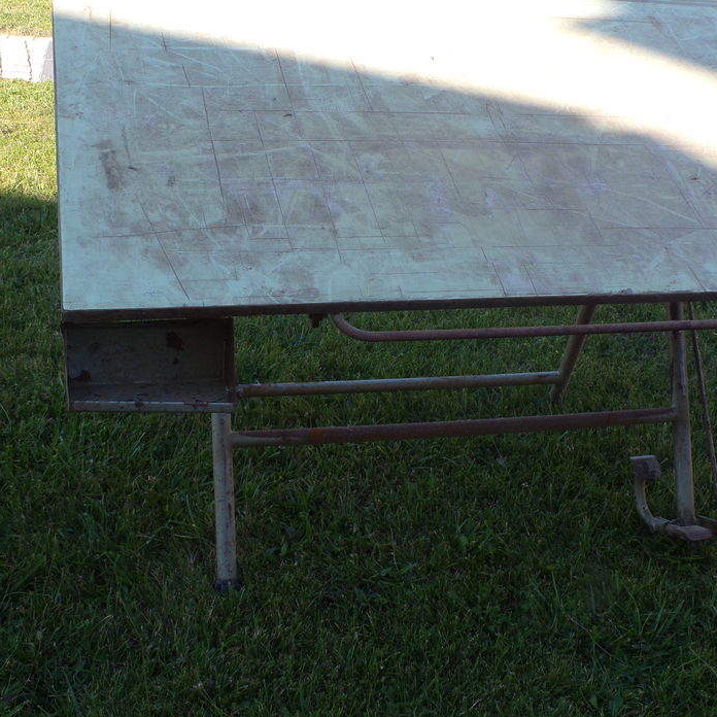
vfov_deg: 36.0
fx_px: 1101
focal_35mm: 47
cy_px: 335
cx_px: 384
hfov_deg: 36.0
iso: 80
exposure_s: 1/140
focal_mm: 6.6
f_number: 4.9
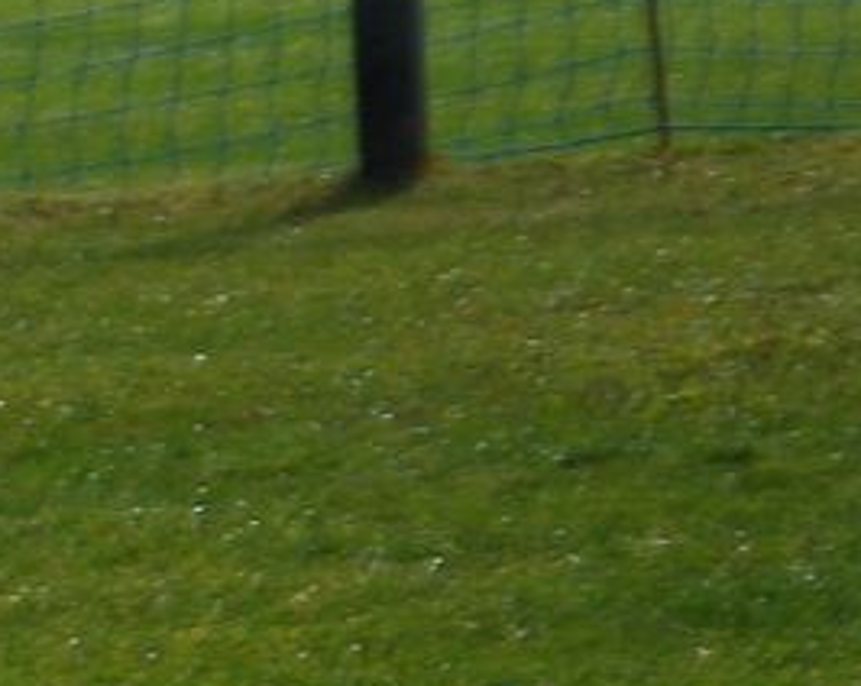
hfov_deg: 3.0
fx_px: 16259
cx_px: -2271
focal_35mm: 639
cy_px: 1870
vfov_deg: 2.4
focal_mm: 50
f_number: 4
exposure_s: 1/640
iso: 100
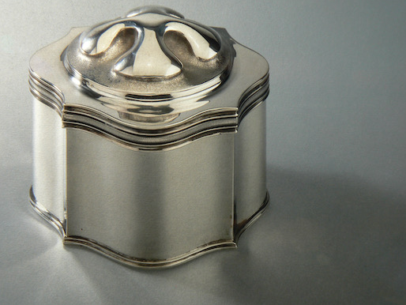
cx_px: 174
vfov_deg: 34.4
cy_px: 139
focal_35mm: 42
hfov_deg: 44.7
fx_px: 493
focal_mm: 6
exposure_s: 1/160
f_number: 5.6
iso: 80
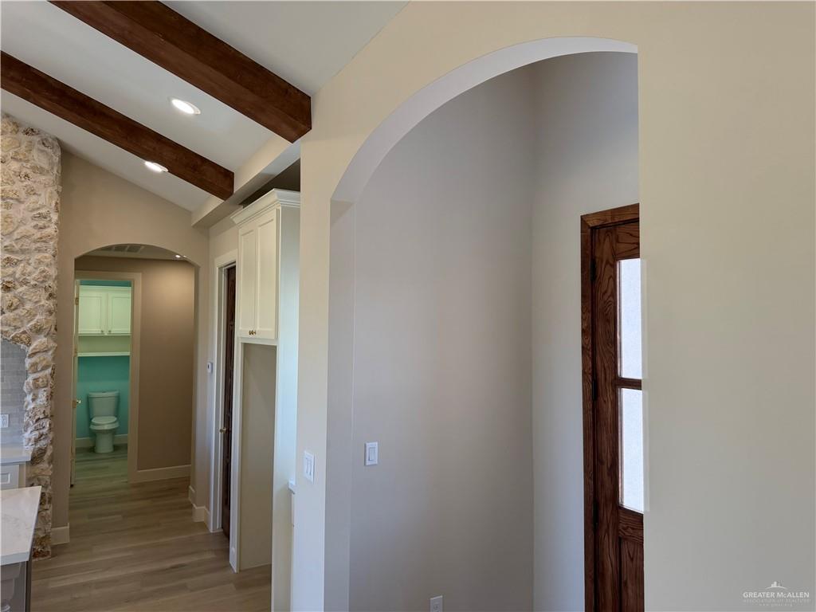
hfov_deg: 71.6
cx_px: 408
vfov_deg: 56.8
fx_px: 566
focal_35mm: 24
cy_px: 306
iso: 200
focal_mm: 6.76
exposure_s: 1/224
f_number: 1.78
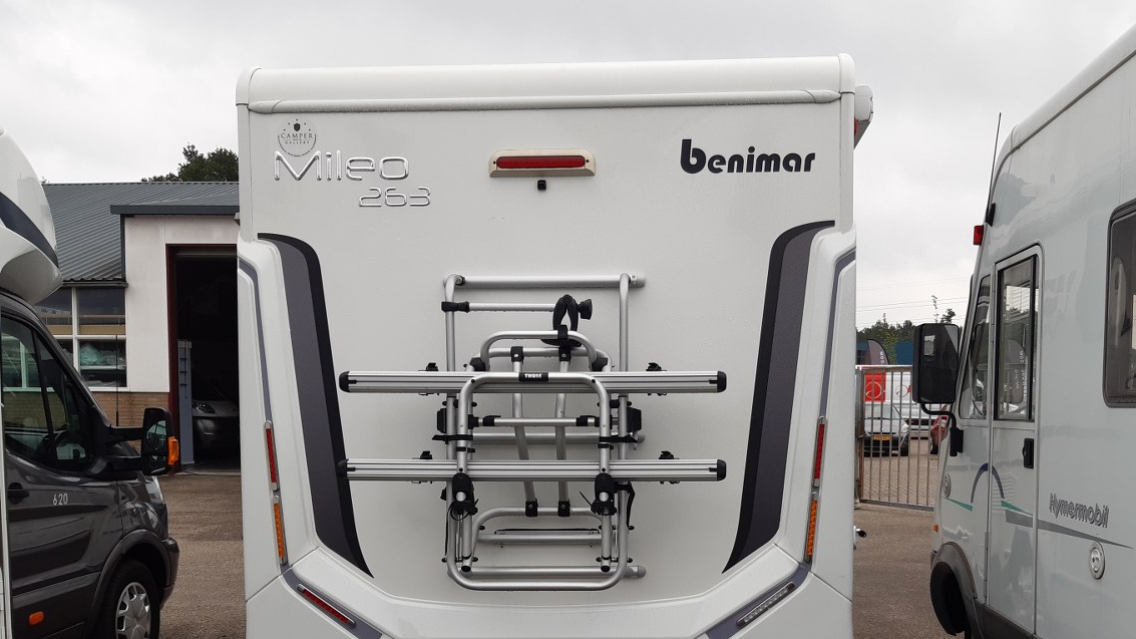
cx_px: 632
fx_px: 964
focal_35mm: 32
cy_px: 464
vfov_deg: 36.0
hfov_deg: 60.9
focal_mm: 3.92
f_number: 1.7
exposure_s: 1/529
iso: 40
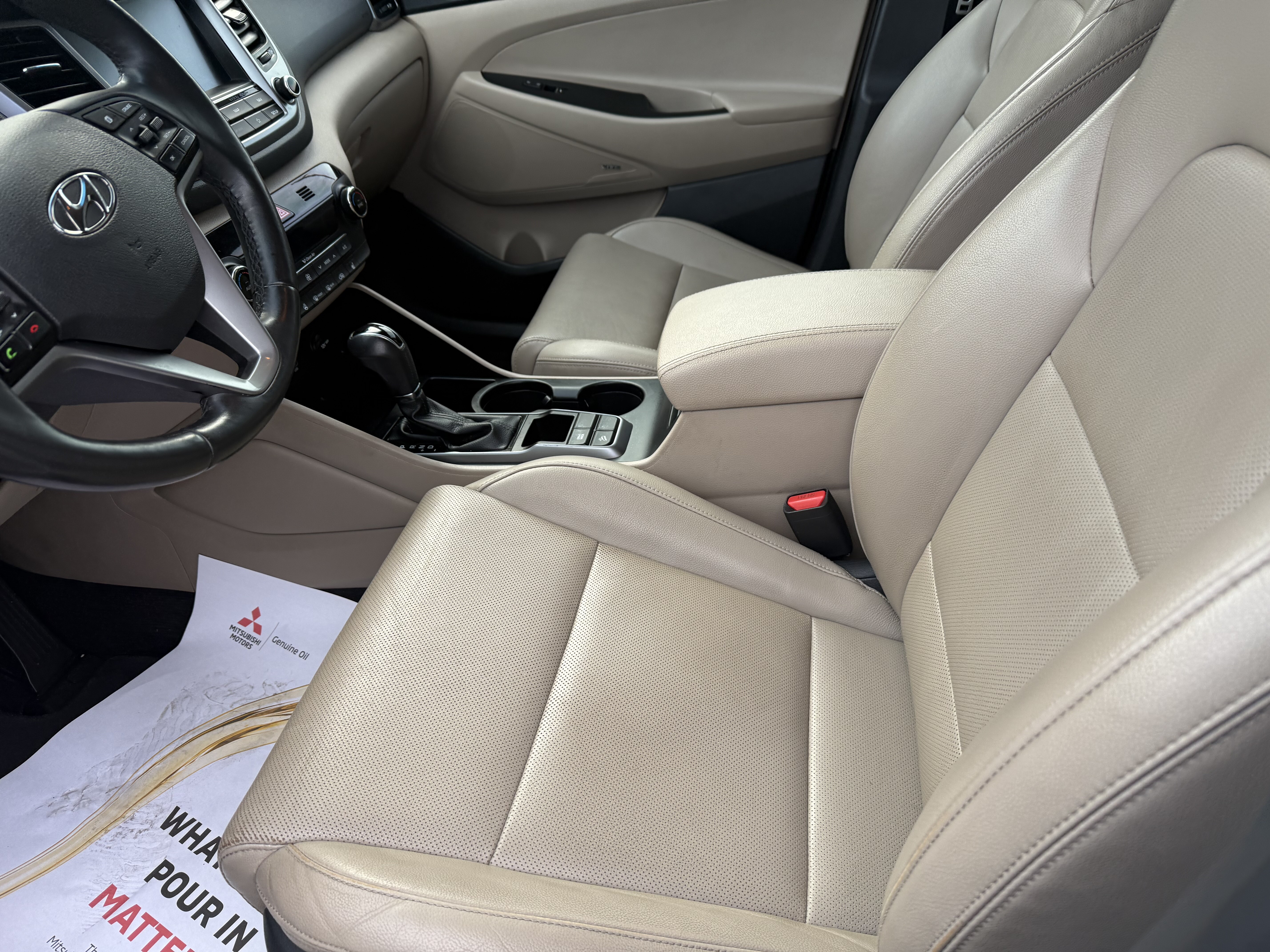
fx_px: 881
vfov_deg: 56.8
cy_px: 476
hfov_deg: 71.6
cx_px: 635
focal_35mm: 24
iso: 100
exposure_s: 1/341
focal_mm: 6.76
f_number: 1.78
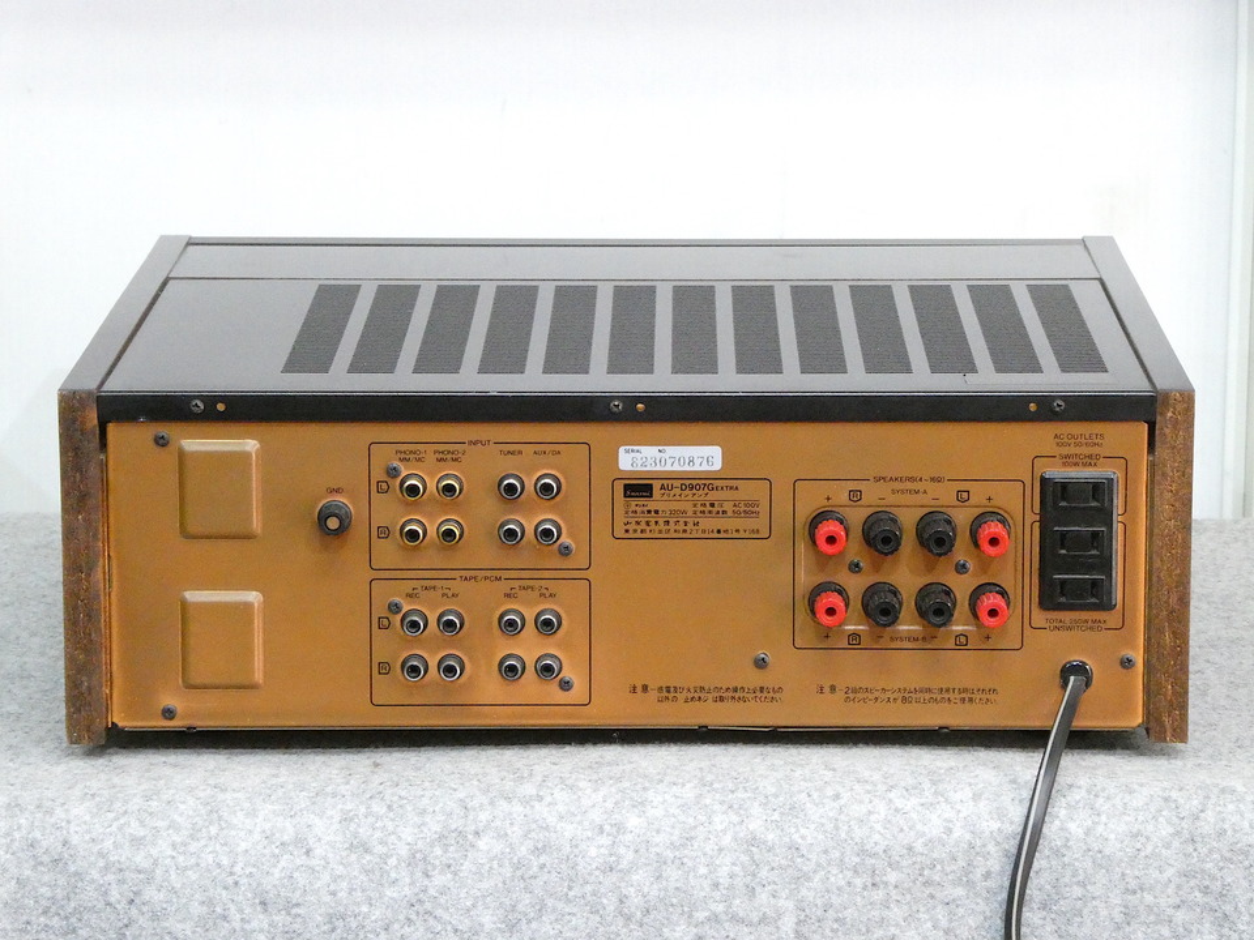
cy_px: 470
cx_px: 627
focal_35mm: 135
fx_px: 4891
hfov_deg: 14.6
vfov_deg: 11.0
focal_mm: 24.2
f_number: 5.3
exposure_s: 1/40
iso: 1600
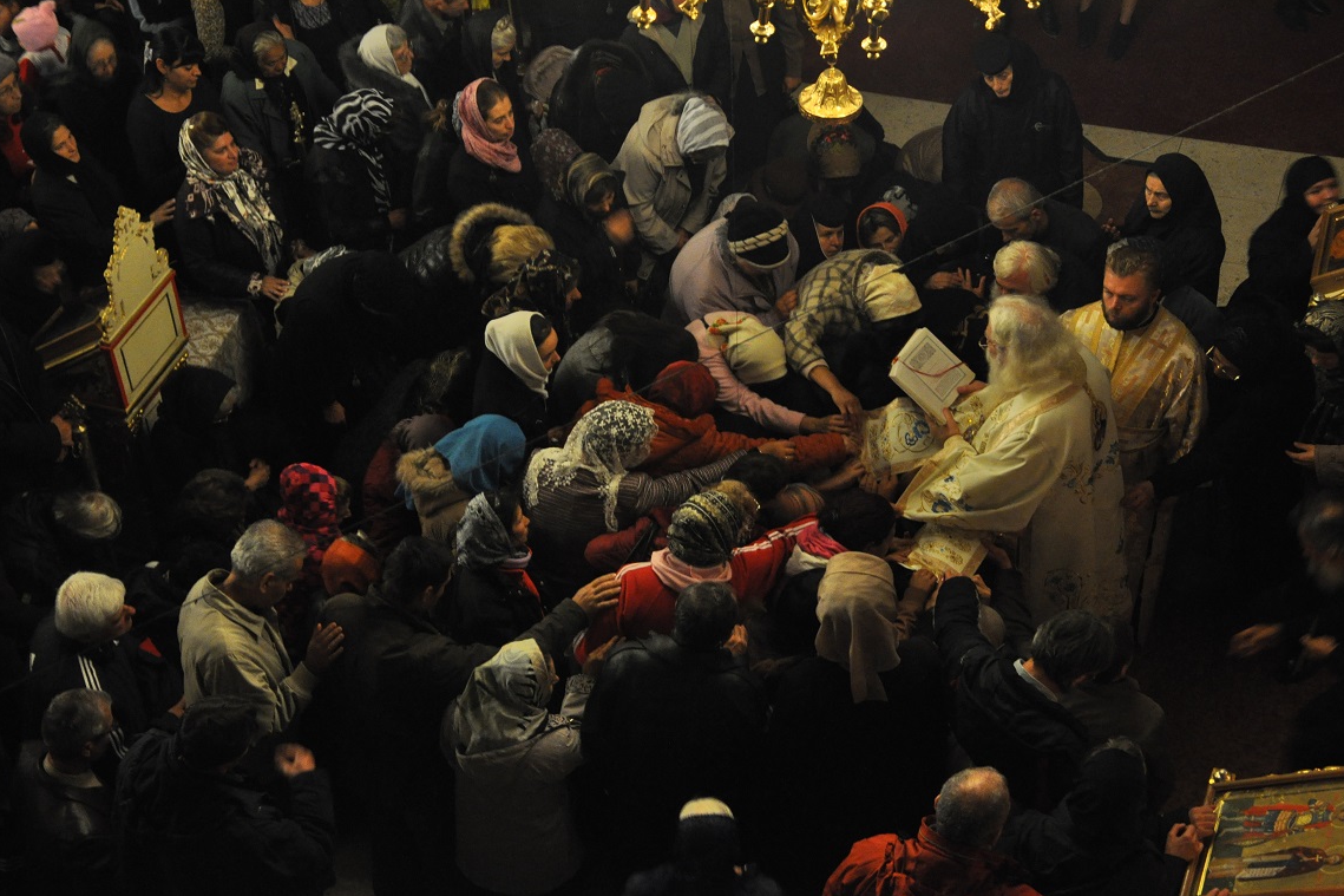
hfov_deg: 33.4
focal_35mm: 60
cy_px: 444
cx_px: 667
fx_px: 2240
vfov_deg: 22.6
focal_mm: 38
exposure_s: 1/20
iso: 1600
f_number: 4.5
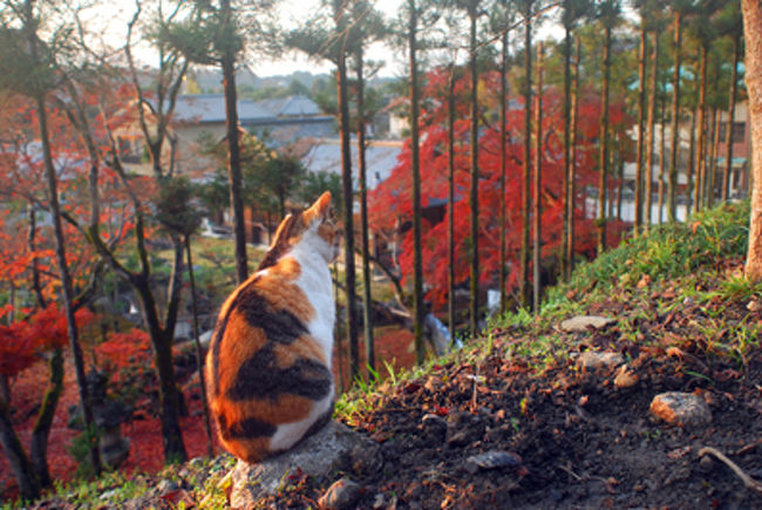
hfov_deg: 61.9
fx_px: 636
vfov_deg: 43.7
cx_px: 381
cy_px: 255
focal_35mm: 30
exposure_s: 1/60
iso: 200
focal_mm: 20
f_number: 4
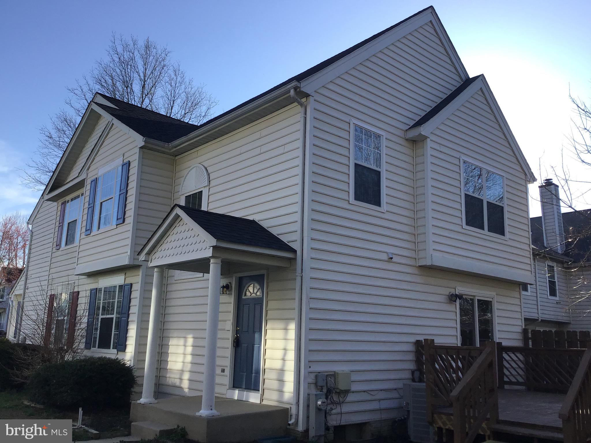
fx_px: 529
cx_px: 296
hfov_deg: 58.4
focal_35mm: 31
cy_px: 222
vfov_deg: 45.4
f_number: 2.4
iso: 25
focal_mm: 3.3
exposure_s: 1/783
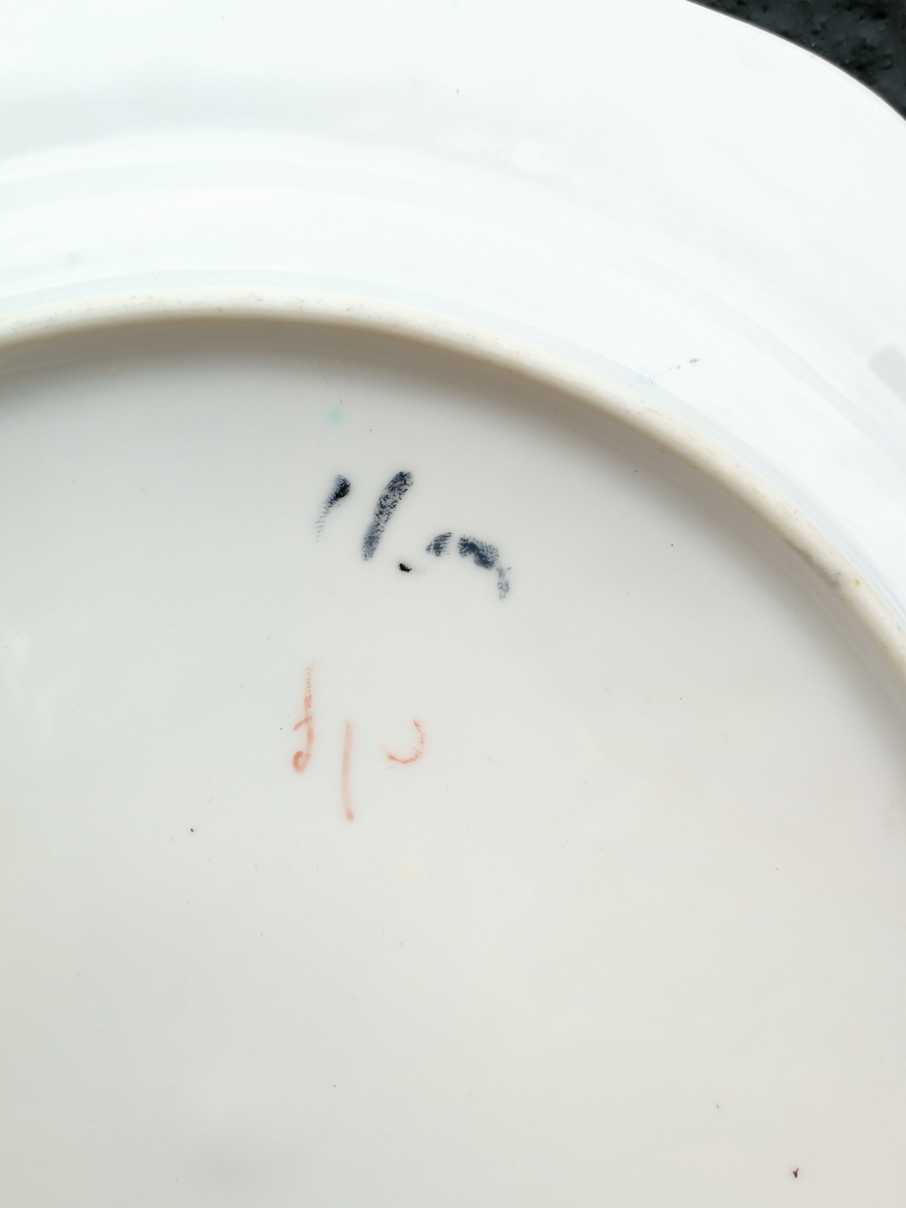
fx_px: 1012
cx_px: 453
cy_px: 604
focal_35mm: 29
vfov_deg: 61.7
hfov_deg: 48.2
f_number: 2.2
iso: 50
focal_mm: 3.95
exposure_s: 1/266
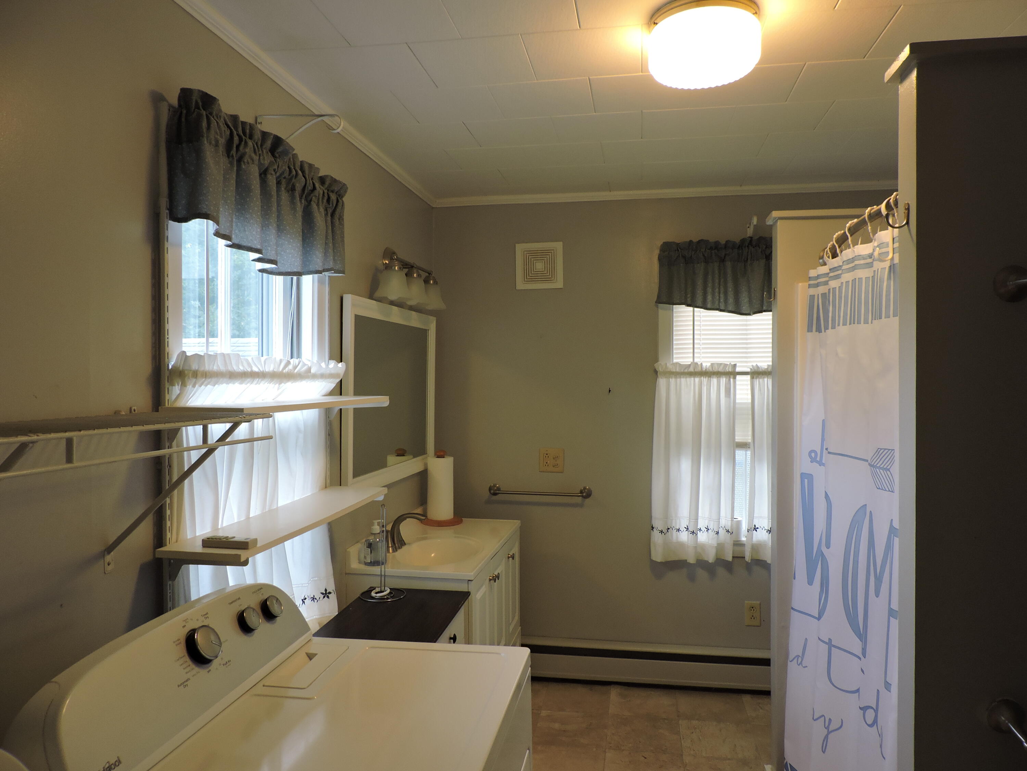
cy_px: 386
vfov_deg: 56.8
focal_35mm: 24
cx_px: 514
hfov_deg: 71.6
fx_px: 712
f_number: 3
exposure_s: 1/30
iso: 160
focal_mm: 4.3
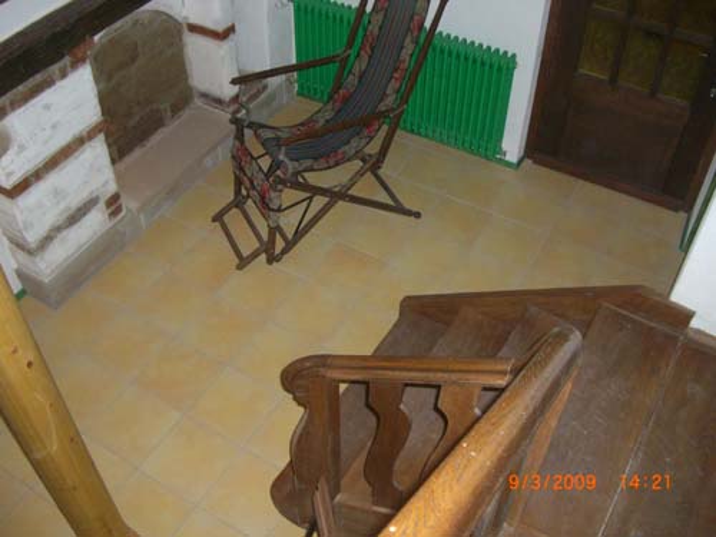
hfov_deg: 49.0
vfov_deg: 37.7
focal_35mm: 38
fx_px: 786
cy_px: 268
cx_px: 358
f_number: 2.8
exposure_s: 1/60
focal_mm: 7.9
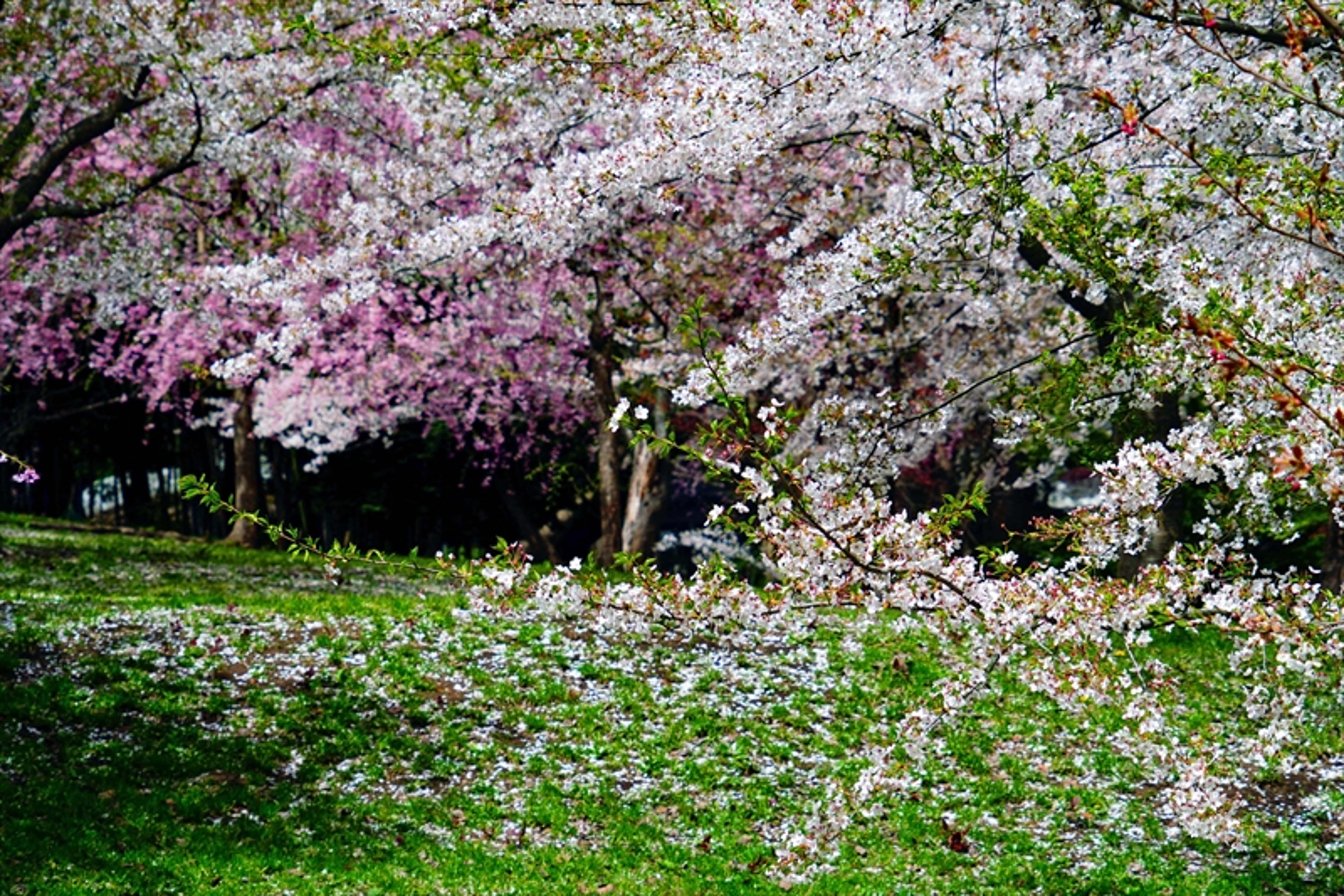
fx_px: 5375
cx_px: 672
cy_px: 448
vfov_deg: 9.5
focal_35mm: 144
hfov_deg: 14.3
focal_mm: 96
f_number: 8
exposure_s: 1/250
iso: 100
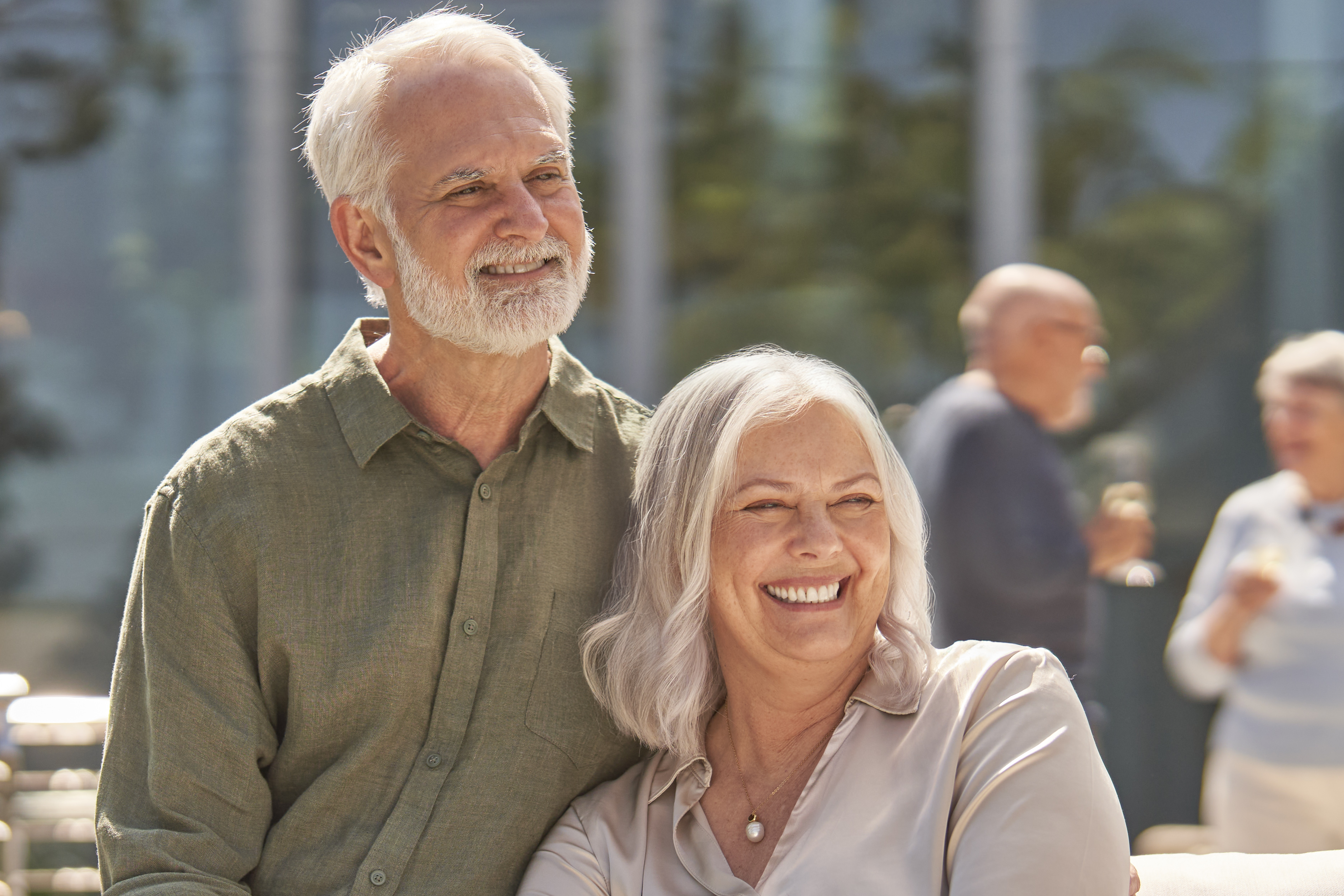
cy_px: 791
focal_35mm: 125
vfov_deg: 10.9
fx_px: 4666
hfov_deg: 16.4
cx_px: 659
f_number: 1.2
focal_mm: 50
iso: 100
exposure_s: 1/6400
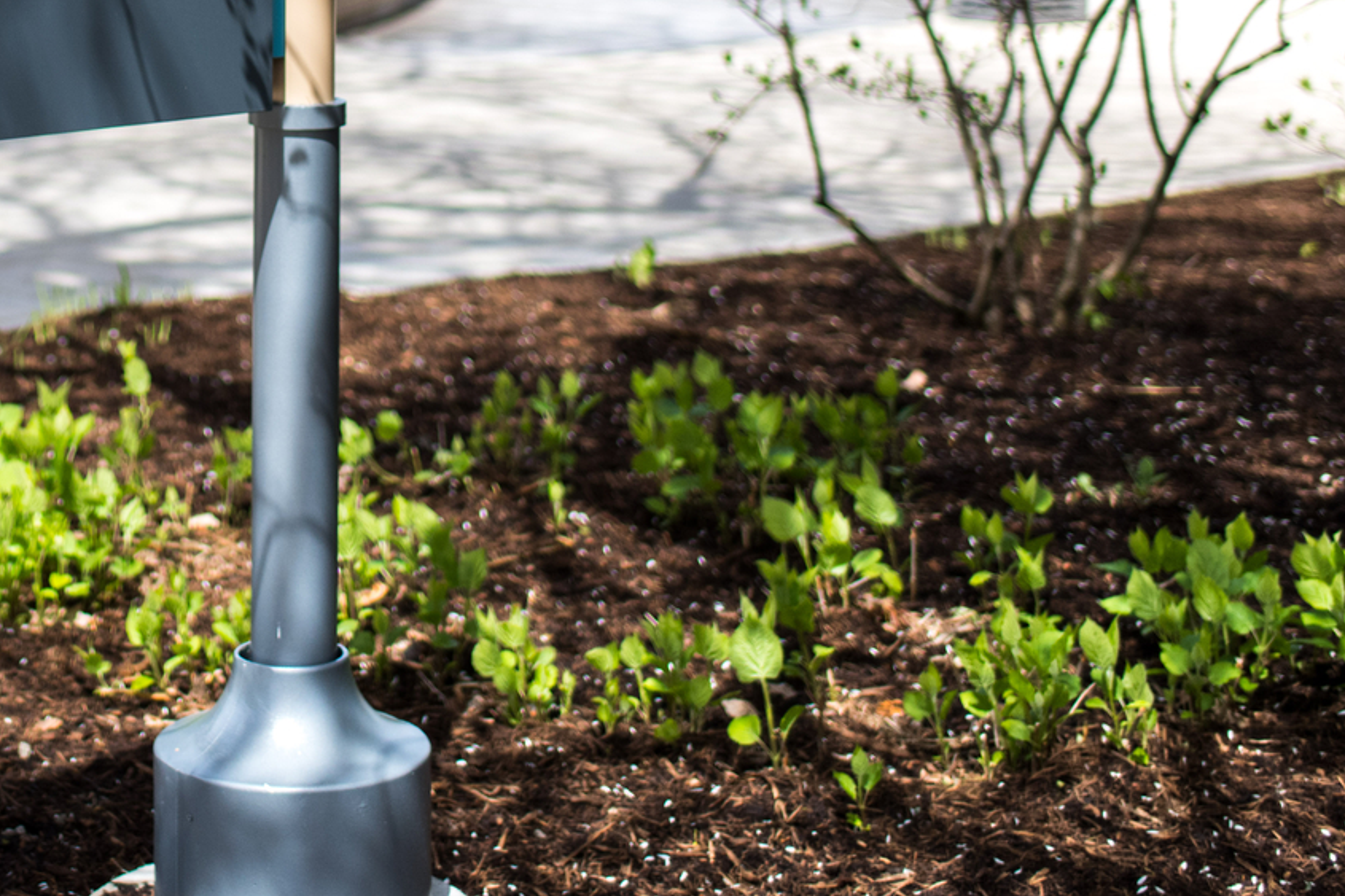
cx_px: 102
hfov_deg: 22.7
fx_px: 3250
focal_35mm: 87
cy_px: -180
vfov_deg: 15.2
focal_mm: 35
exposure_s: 1/8000
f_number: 1.8
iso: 400
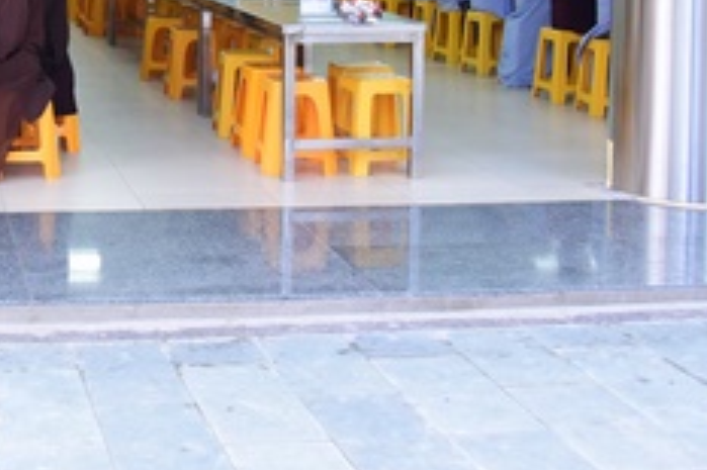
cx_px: -70
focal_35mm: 67
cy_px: -76
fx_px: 1315
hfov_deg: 27.5
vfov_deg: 19.3
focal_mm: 24
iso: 1600
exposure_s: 1/80
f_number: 4
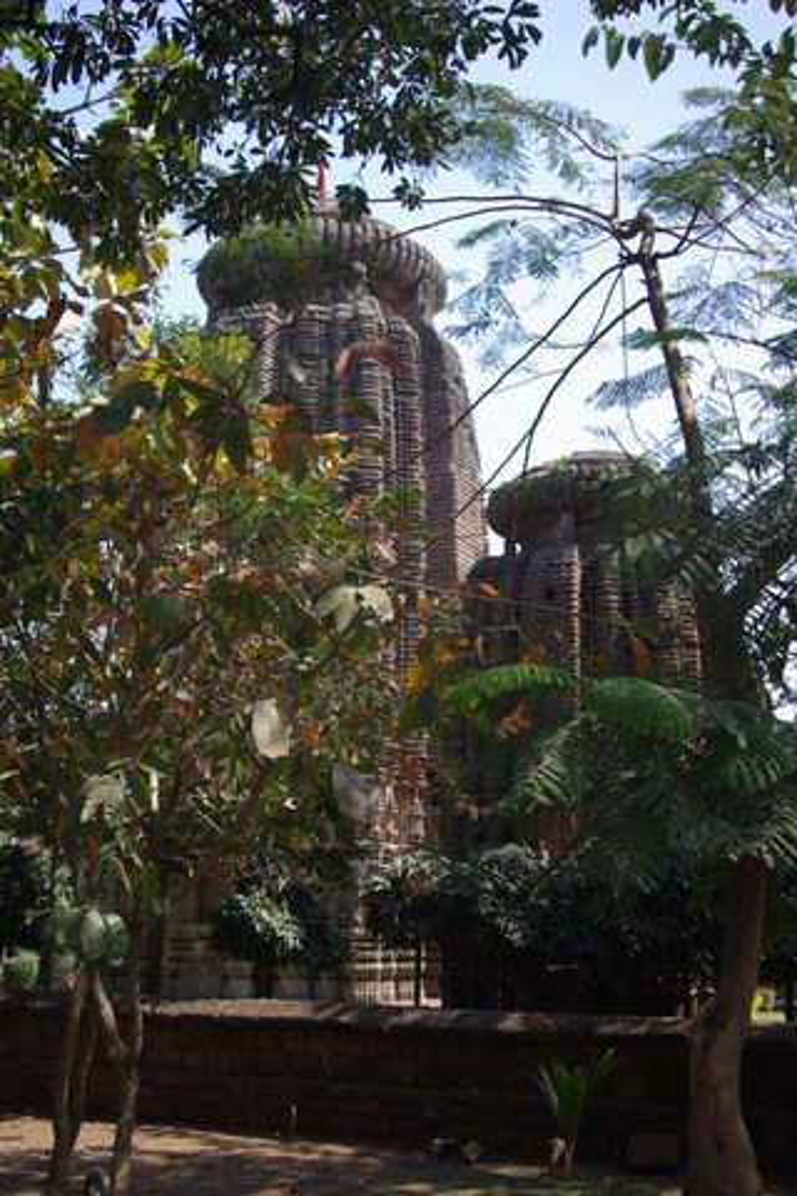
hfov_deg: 28.9
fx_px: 1544
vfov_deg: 42.3
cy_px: 598
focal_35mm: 46
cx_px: 398
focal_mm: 31
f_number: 4.5
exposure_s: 1/90
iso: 100
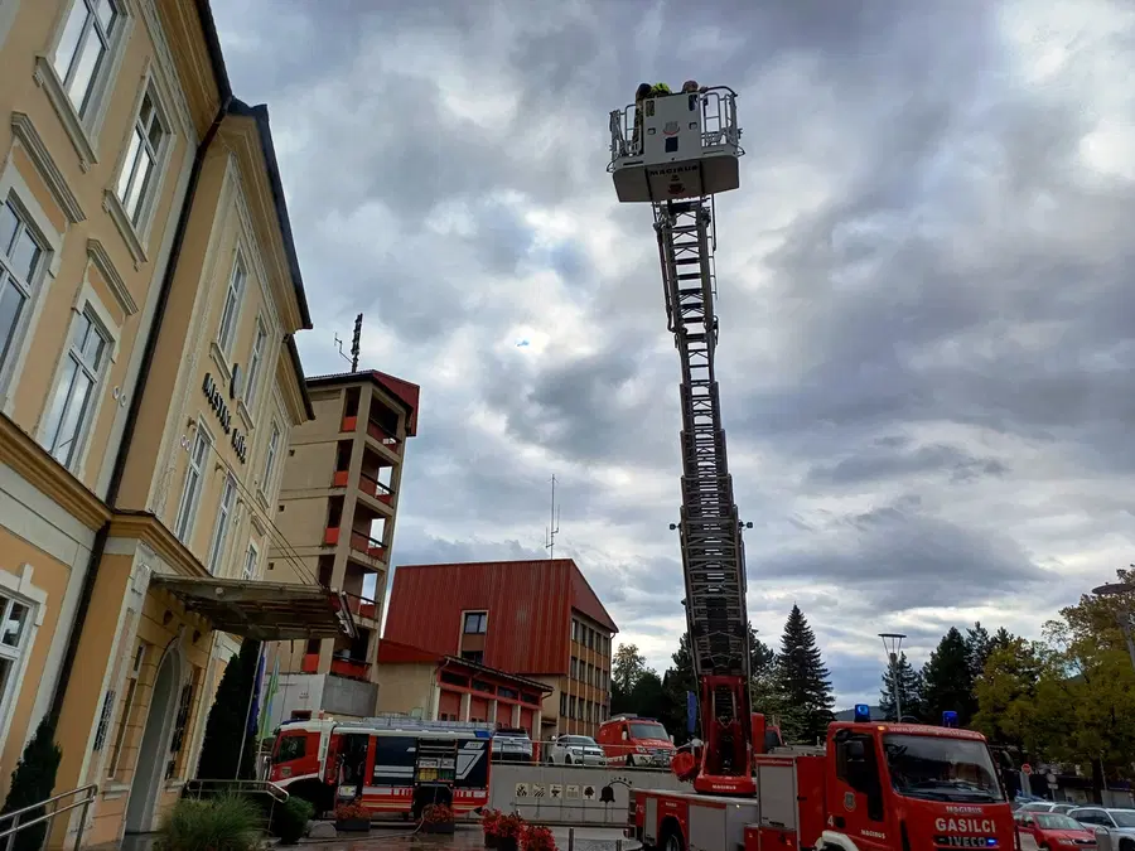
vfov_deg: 54.9
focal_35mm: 25
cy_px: 426
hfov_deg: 69.4
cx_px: 568
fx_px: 820
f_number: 1.8
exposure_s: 1/766
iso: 50
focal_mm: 4.65
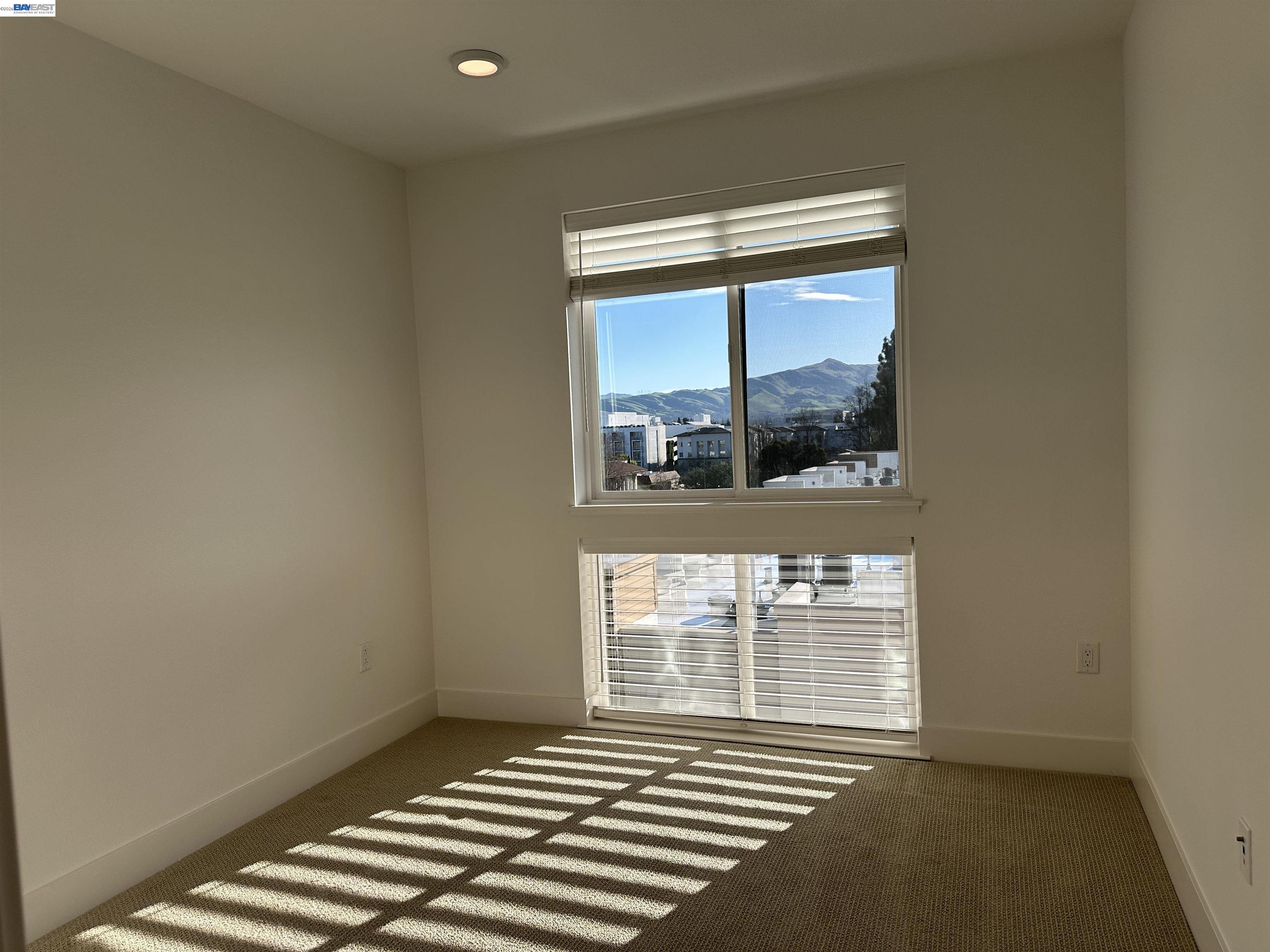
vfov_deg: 56.8
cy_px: 476
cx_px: 635
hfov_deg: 71.6
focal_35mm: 24
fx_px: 881
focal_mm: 6.86
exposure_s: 1/2660
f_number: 1.78
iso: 80
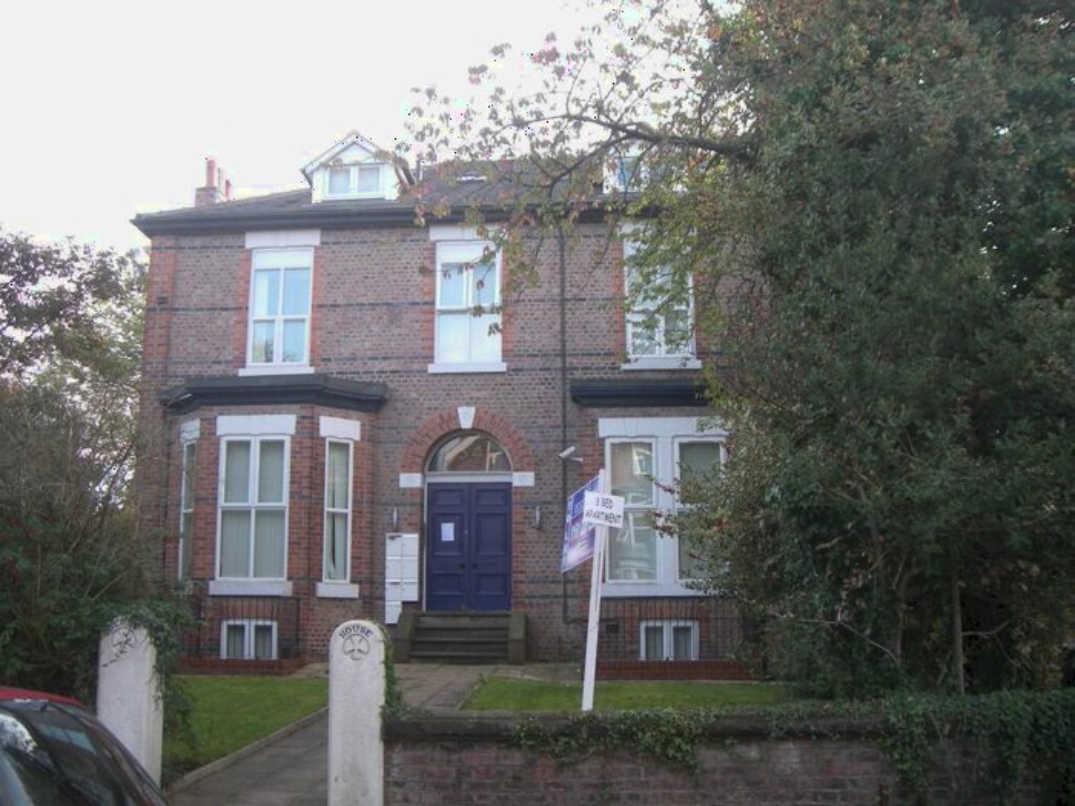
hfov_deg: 49.0
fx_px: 1180
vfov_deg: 37.7
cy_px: 403
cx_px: 538
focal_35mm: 38
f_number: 2.7
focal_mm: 6.2
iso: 64
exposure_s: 1/80
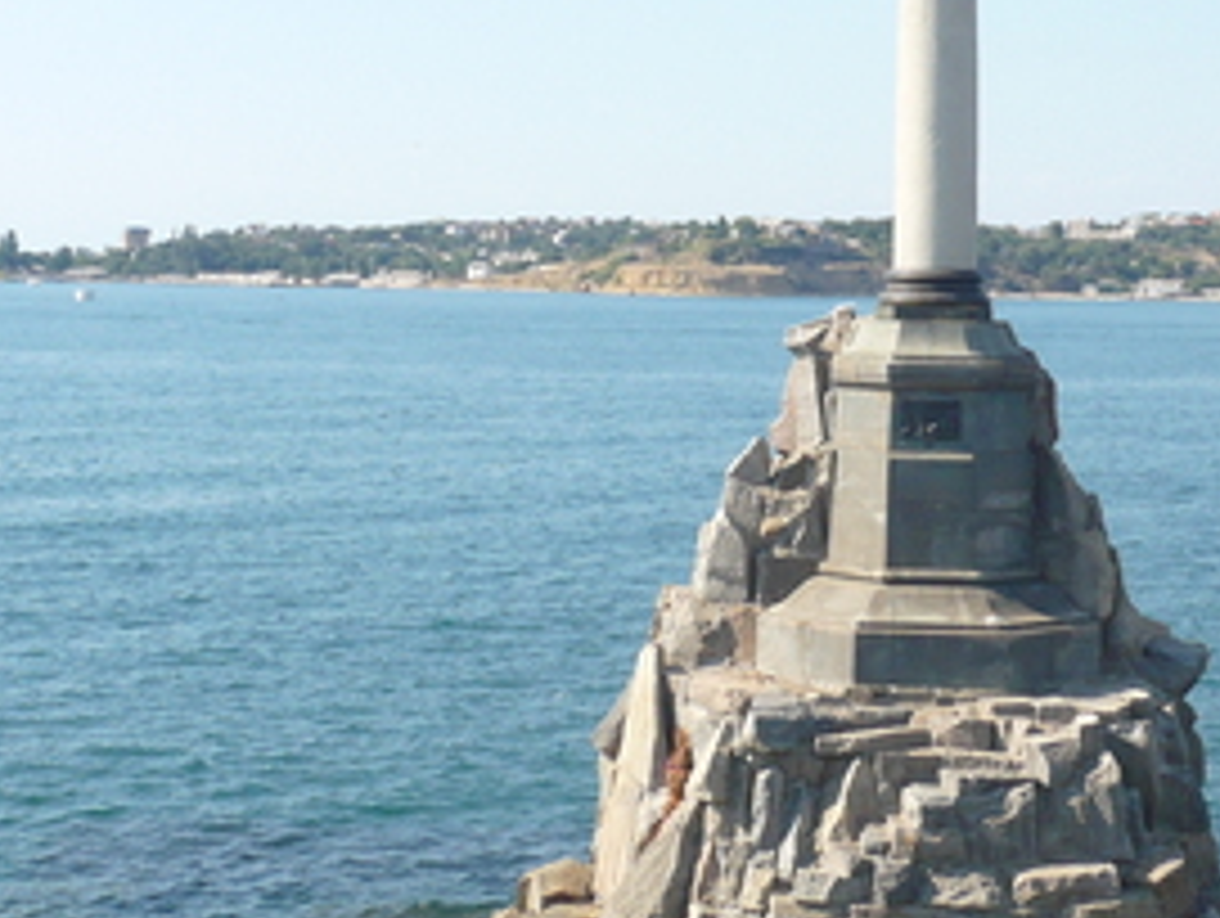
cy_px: 248
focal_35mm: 83
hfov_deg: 23.4
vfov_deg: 17.7
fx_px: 2929
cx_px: 846
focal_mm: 5.8
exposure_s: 1/160
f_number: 8
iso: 100
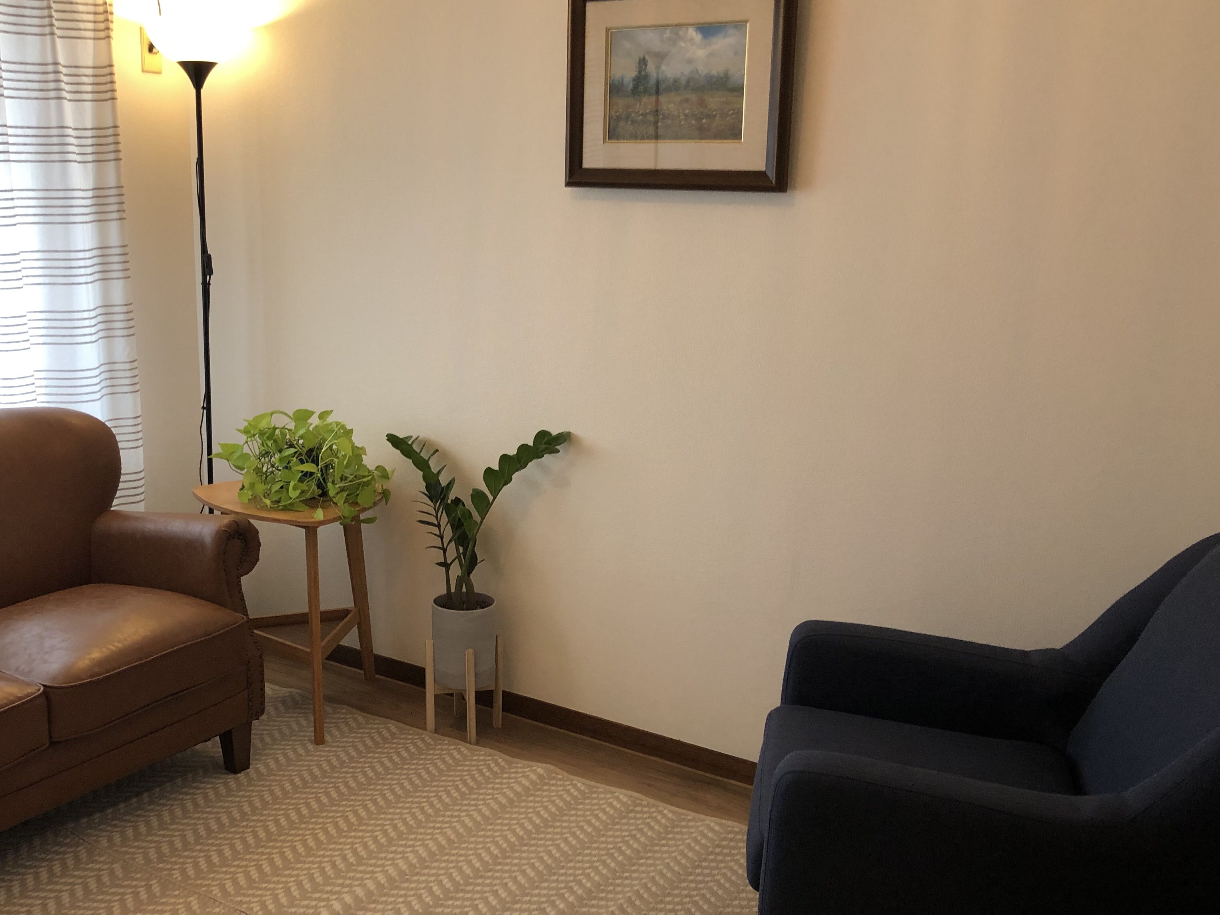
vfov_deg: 38.7
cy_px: 458
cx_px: 457
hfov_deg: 49.6
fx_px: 1304
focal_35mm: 37
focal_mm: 3.99
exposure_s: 1/20
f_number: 1.8
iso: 40
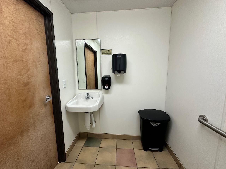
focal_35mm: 14
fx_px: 91
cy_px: 84
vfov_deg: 85.7
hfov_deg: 102.1
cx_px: 113
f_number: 2.2
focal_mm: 2.22
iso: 250
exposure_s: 1/60
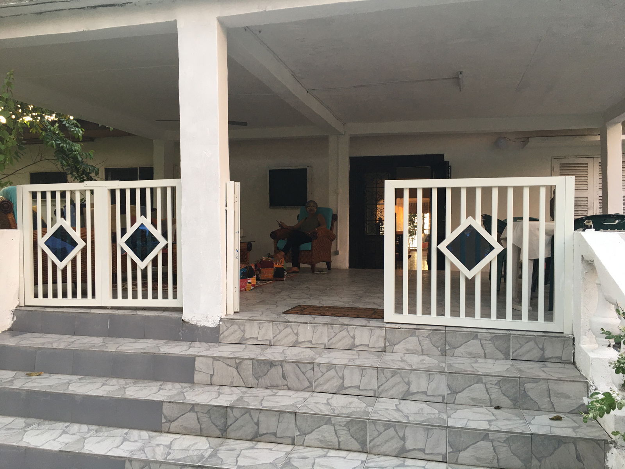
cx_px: 312
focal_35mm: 29
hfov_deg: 61.7
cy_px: 234
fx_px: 524
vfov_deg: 48.2
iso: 32
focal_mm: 4.15
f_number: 2.2
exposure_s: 1/33
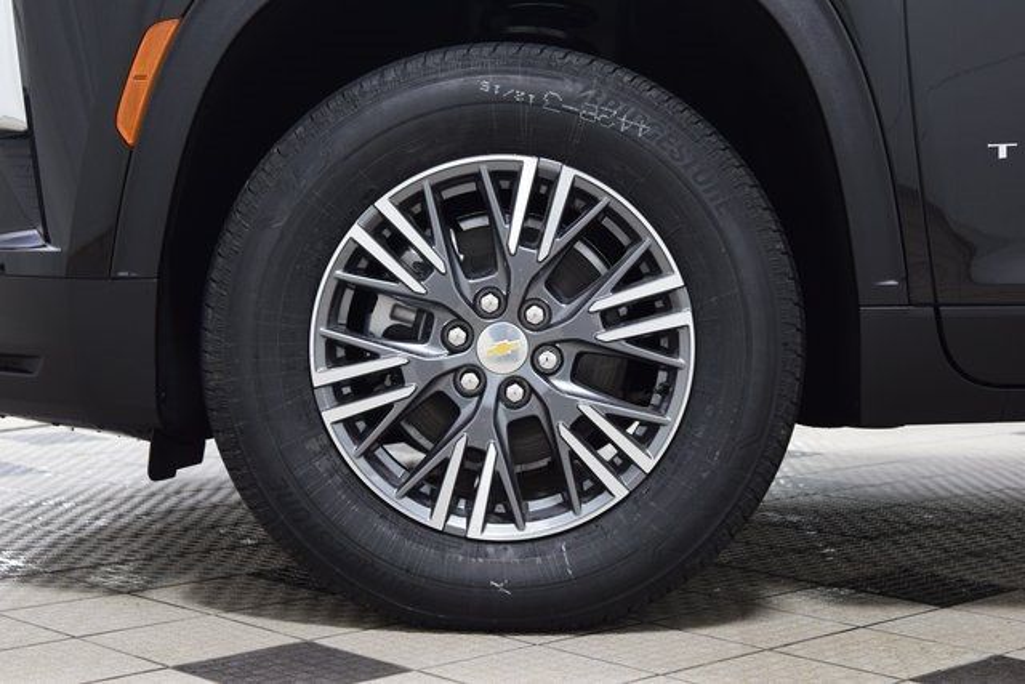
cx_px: 512
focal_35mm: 66
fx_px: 1879
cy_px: 342
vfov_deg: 20.6
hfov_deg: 30.5
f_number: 6.3
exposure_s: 1/15
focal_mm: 44
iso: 1000
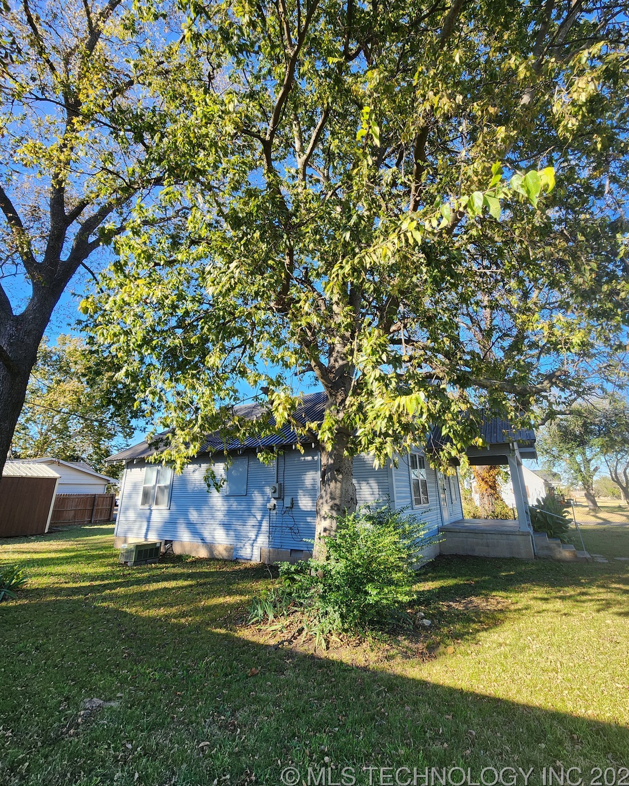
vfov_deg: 100.6
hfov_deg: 88.0
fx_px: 326
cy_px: 369
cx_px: 324
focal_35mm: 14
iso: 50
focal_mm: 2.2
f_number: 2.2
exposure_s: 1/373
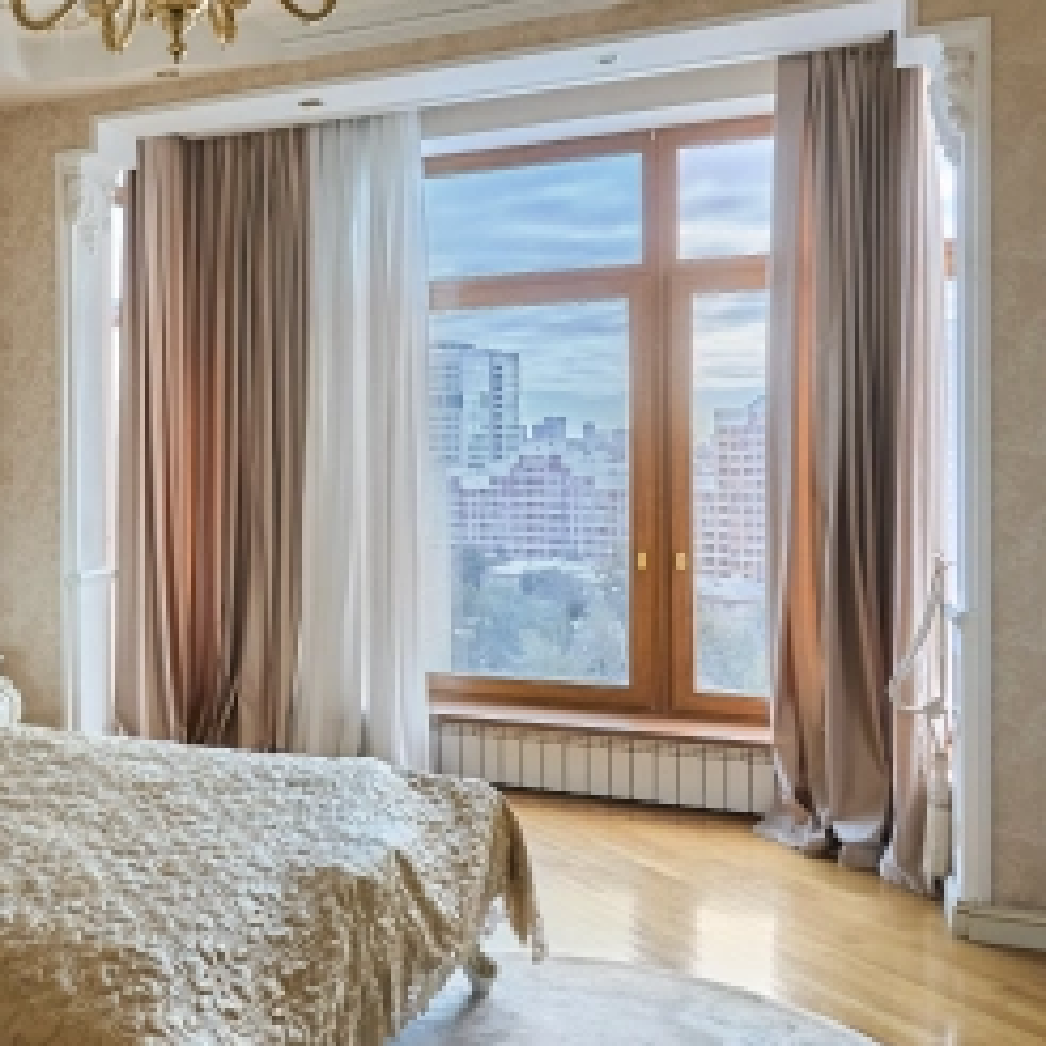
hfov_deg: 41.2
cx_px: 43
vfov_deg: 45.9
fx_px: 1231
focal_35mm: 36
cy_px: 457
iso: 800
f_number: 4
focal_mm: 16
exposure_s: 1/100
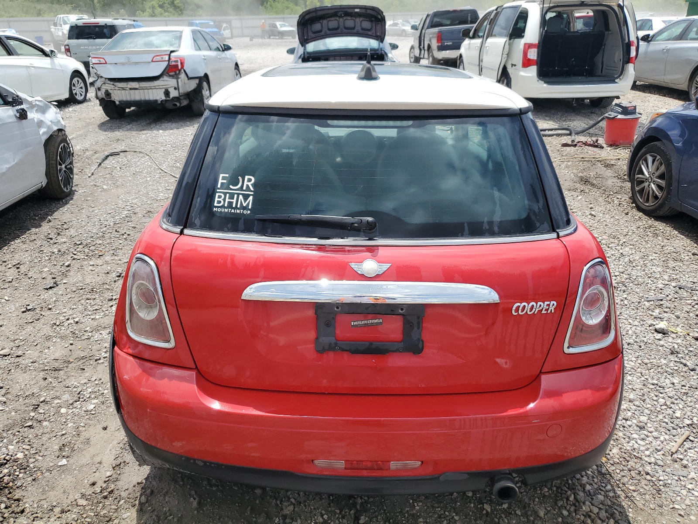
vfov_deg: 53.1
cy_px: 262
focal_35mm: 26
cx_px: 349
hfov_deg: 67.3
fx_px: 524
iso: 50
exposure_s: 1/2500
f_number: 1.5
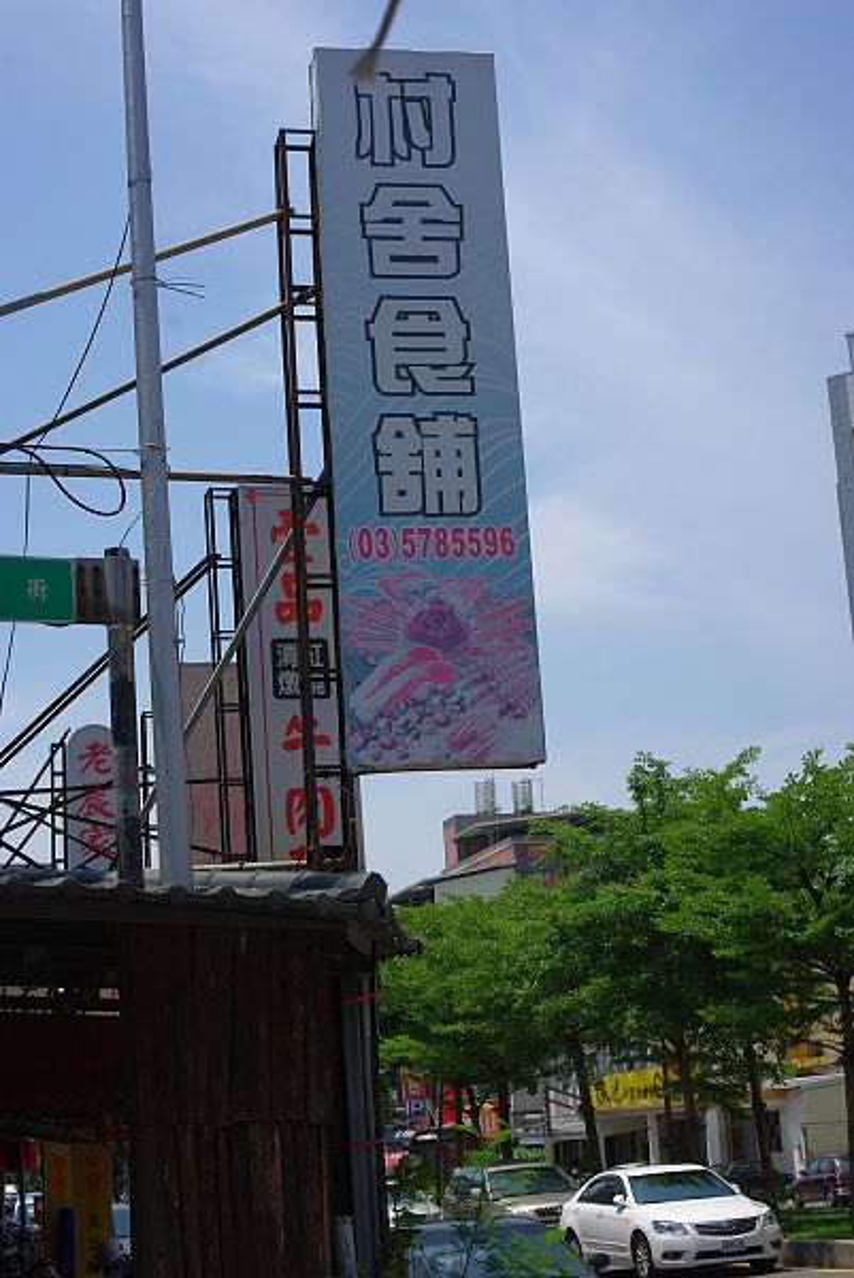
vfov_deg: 33.4
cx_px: 427
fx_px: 2131
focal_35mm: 60
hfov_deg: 22.7
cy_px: 639
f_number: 8
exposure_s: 1/350
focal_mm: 40
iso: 100
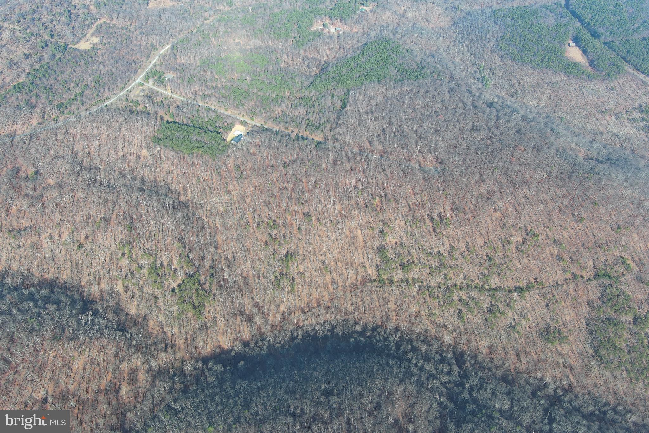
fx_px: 523
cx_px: 324
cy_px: 216
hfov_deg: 63.7
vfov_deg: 45.0
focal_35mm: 29
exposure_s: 1/495
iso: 100
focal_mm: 10.57
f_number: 2.8
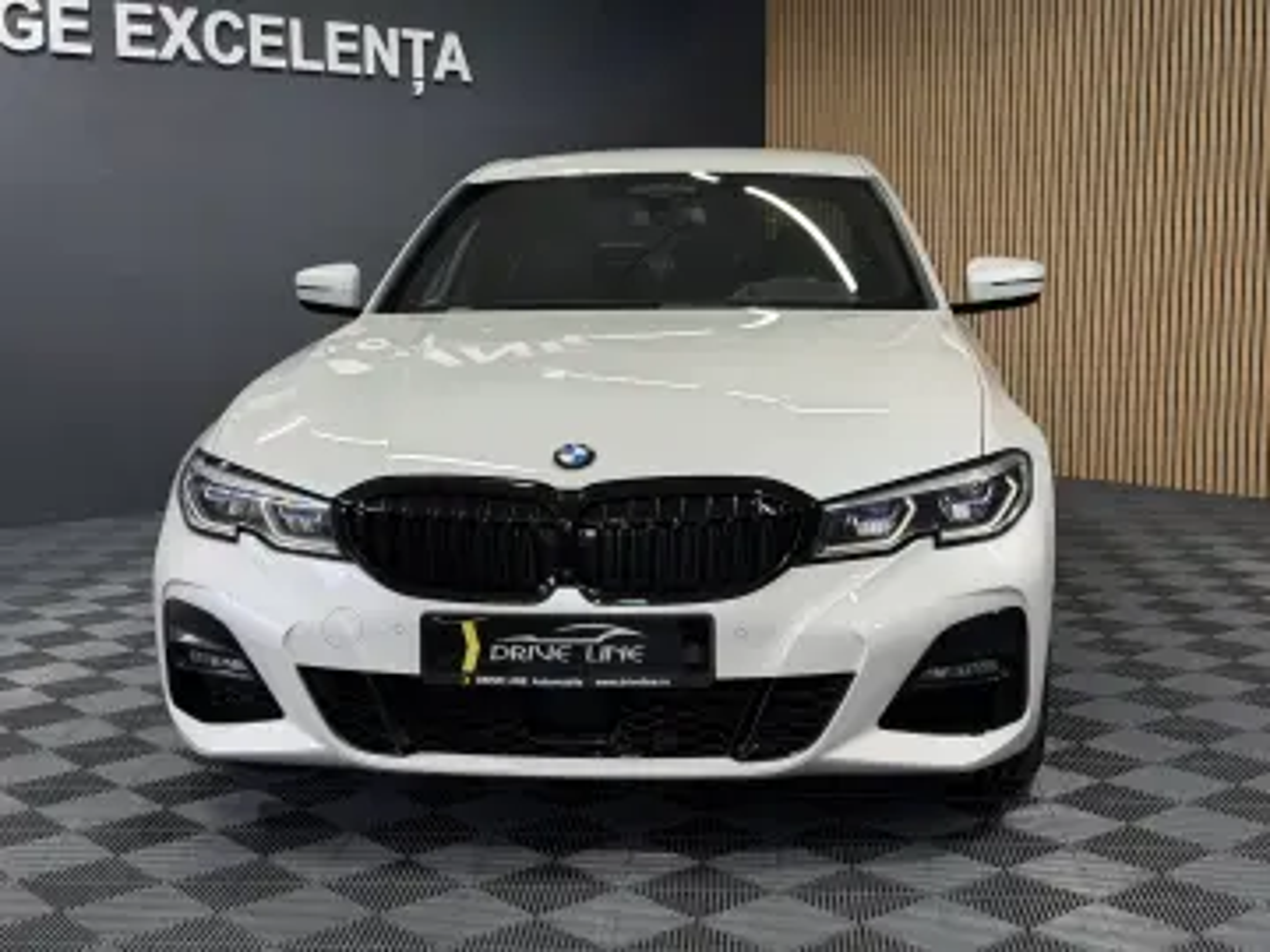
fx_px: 1761
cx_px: 635
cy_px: 476
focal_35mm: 48
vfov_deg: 30.3
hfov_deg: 39.7
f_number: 1.78
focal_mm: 6.76
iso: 64
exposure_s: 1/100
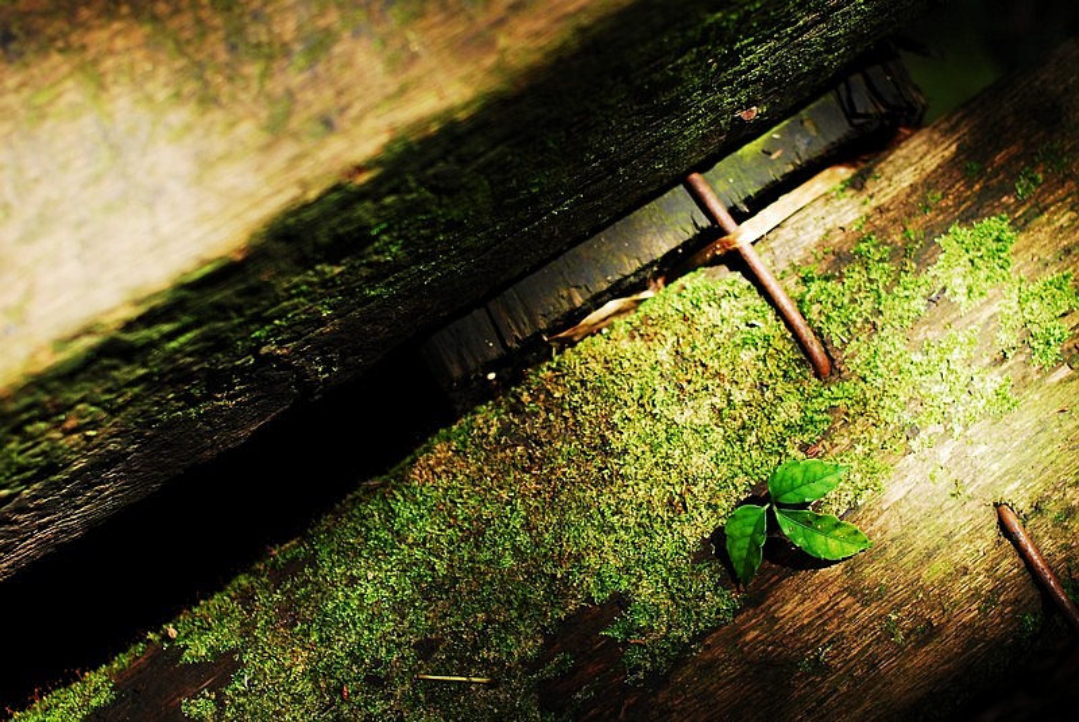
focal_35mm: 75
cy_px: 361
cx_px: 540
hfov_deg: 27.0
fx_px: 2250
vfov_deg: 18.2
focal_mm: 50
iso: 160
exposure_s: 1/500
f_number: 2.2
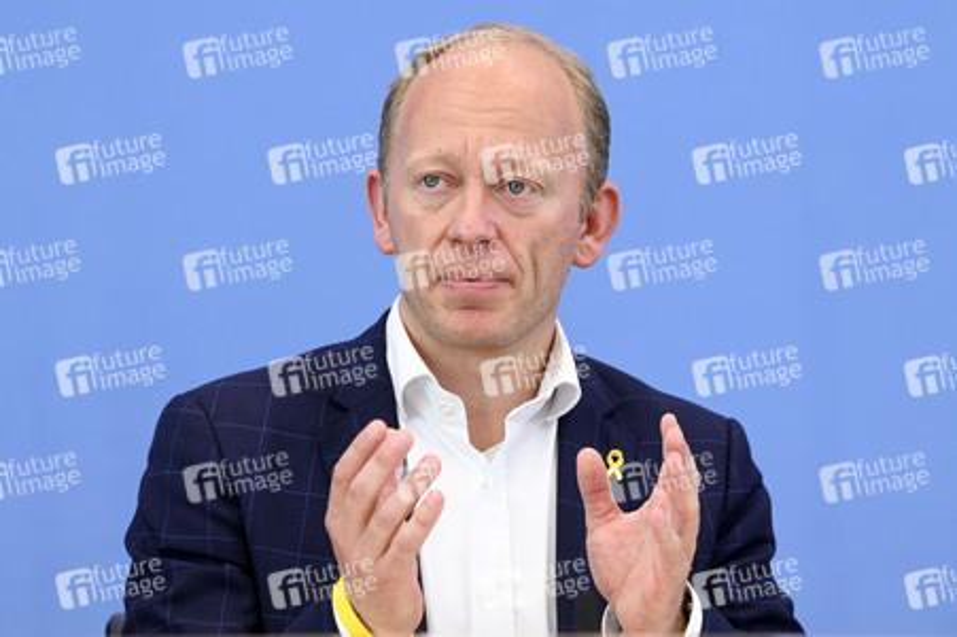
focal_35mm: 135
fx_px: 3586
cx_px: 478
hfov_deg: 15.2
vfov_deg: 10.1
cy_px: 318
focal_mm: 135
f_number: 5.6
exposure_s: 1/640
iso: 3200
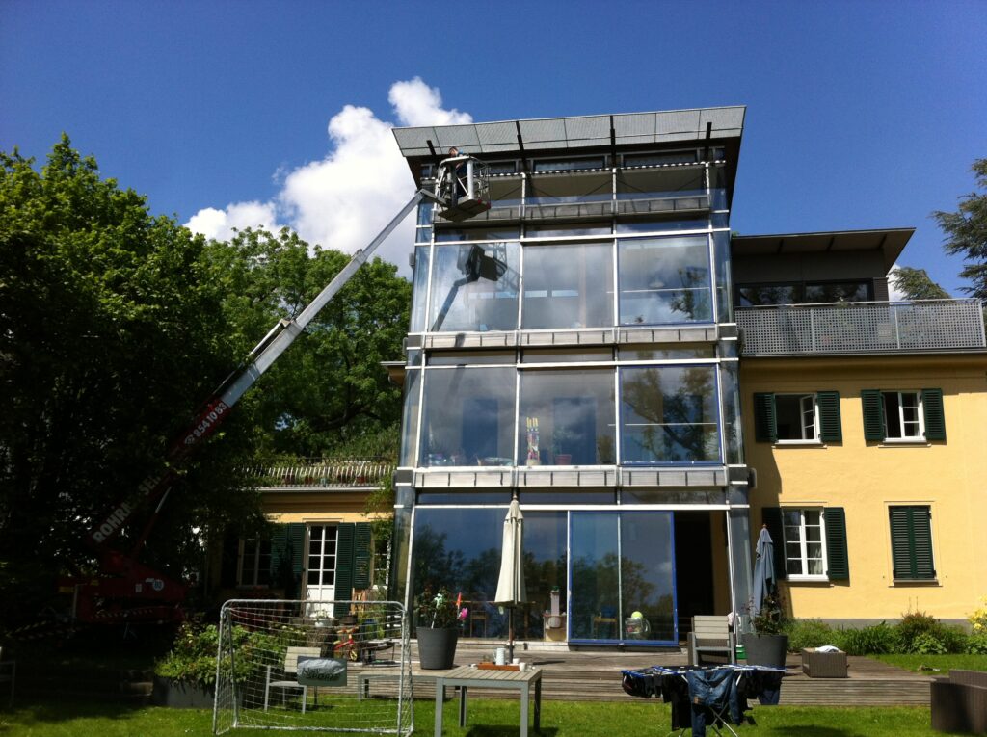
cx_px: 494
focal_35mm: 35
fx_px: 997
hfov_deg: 52.7
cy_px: 368
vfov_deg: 40.6
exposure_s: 1/1444
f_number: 2.8
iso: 80
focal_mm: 3.85
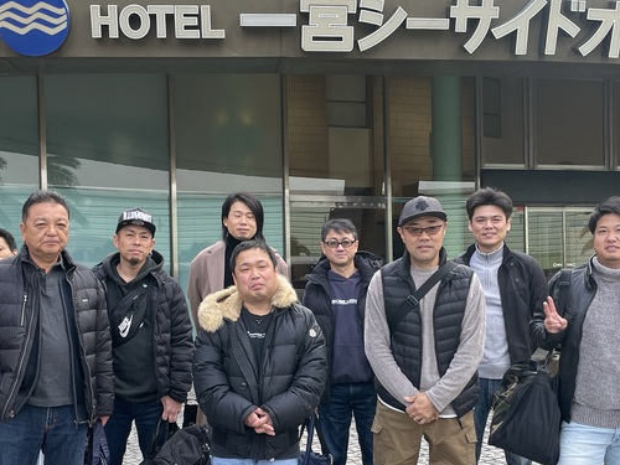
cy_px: 284
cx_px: 300
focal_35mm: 52
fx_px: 931
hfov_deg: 36.8
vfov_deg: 28.0
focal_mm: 4.2
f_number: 1.6
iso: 32
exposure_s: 1/245
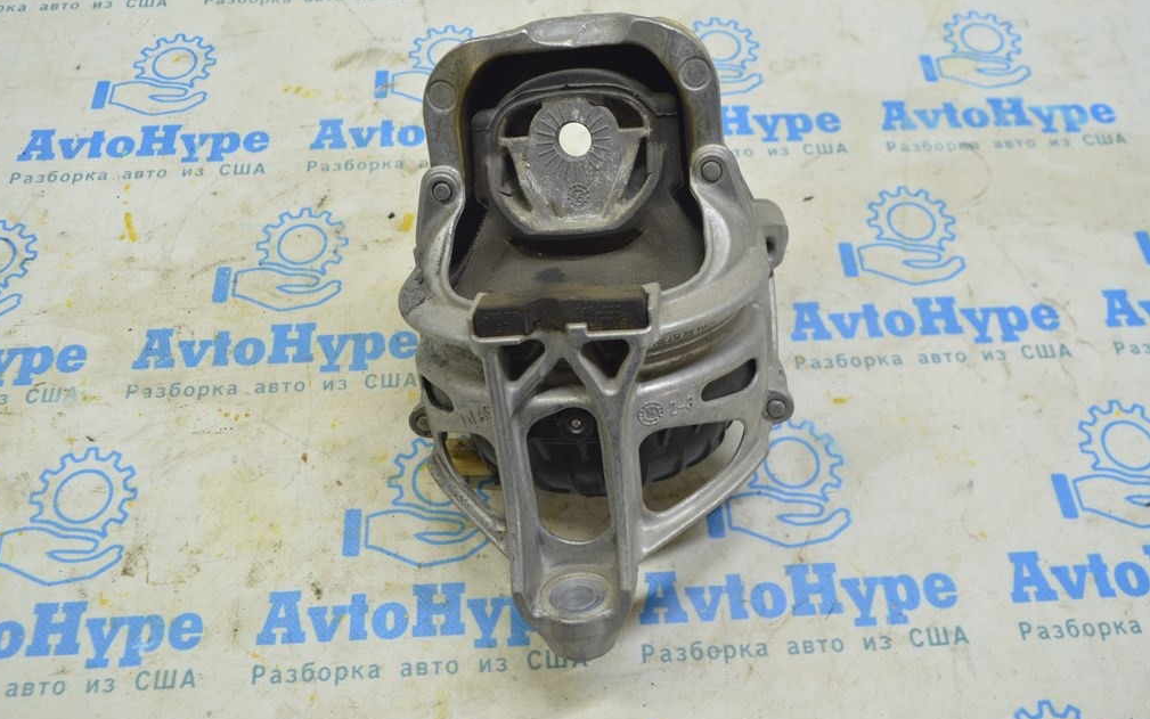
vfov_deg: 40.6
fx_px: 972
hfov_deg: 61.2
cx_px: 568
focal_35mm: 31
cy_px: 349
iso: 400
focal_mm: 20
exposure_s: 1/20
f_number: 5.6
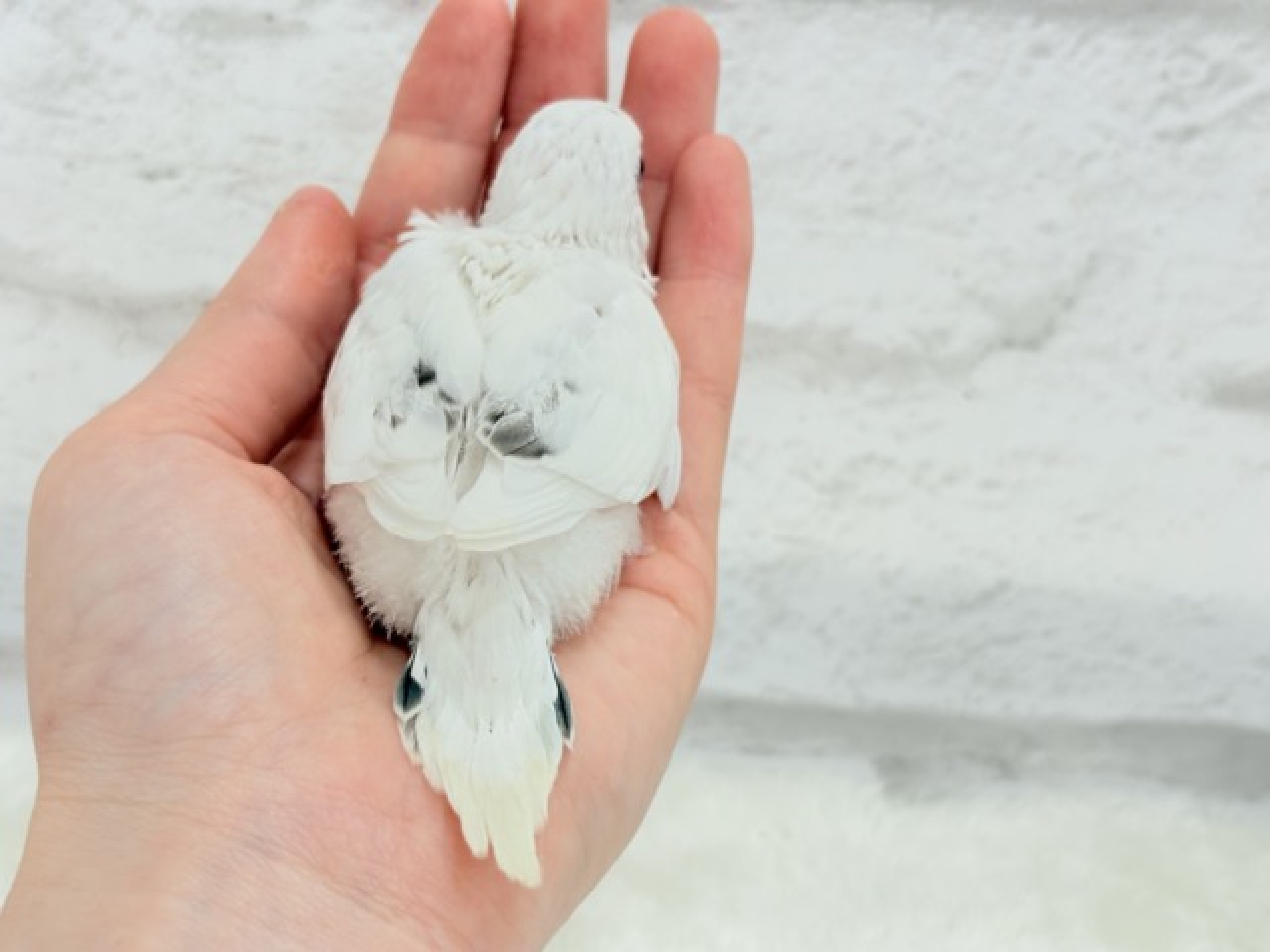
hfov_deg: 36.8
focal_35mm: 52
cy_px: 476
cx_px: 635
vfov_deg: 28.0
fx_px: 1908
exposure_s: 1/100
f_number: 1.6
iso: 50
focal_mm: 5.96
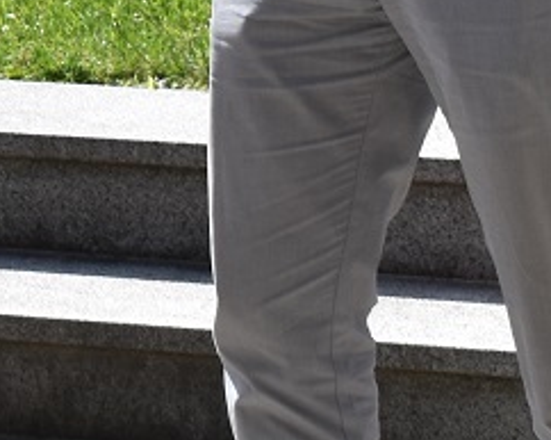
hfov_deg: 6.3
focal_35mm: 297
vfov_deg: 5.1
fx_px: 4837
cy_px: -461
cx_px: -672
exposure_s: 1/320
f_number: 9
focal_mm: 34
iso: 200
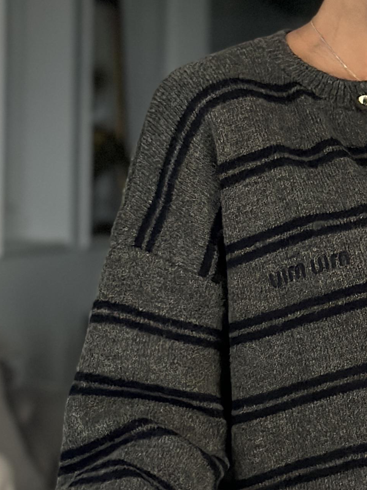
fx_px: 2148
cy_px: 249
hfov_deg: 9.7
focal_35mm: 152
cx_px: 393
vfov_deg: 13.0
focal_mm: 6.86
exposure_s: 1/35
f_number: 1.78
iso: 400
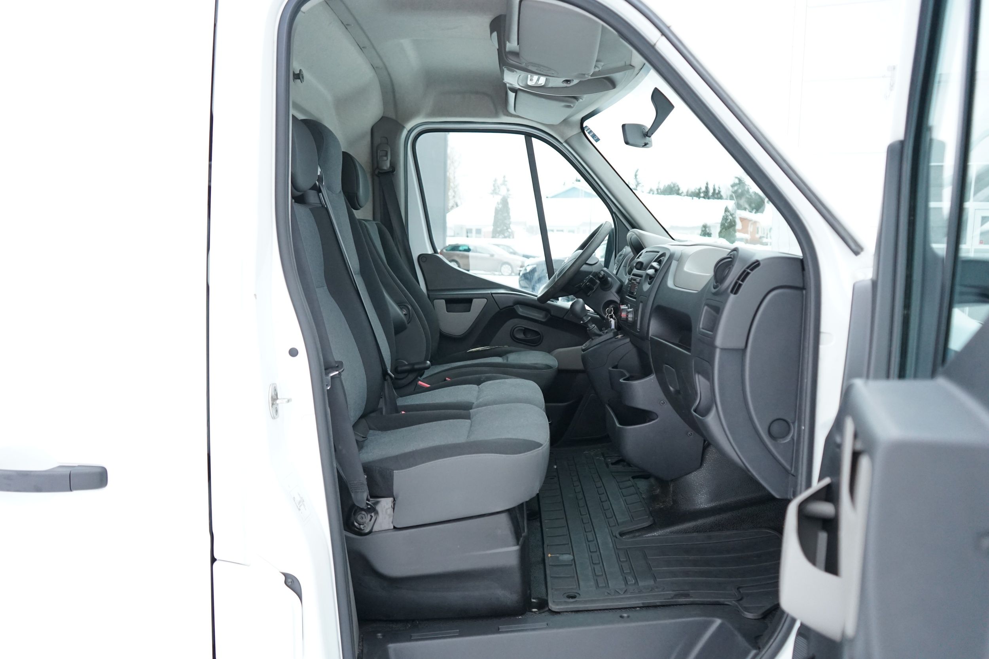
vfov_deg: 46.4
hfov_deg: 65.5
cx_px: 494
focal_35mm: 28
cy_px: 330
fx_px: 769
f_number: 3.5
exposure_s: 1/500
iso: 2000
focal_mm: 28
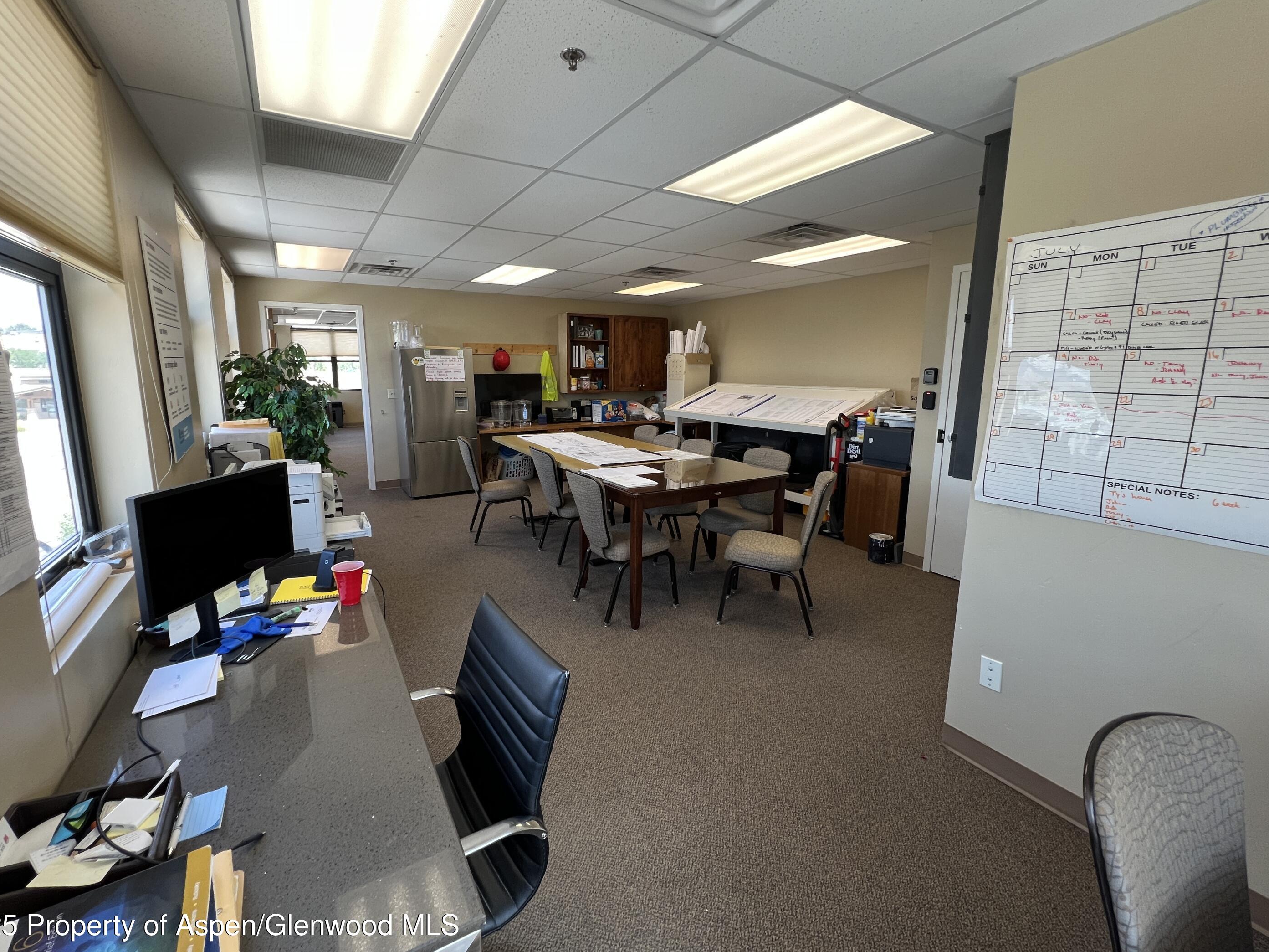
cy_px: 459
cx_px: 614
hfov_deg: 102.0
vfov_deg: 85.6
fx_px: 513
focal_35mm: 14
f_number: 1.8
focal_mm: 1.57
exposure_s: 1/120
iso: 125
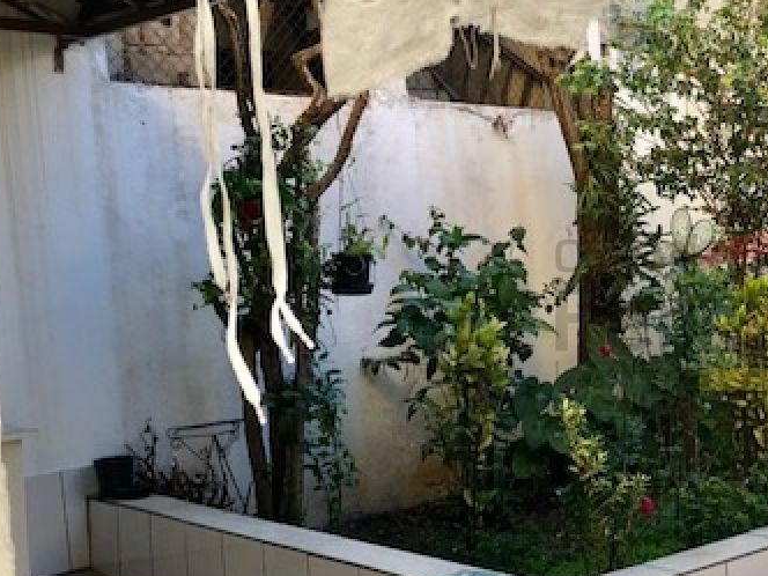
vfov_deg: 27.0
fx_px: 1198
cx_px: 704
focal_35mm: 54
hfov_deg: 33.5
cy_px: 310
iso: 20
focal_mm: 3.99
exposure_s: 1/222
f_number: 1.8
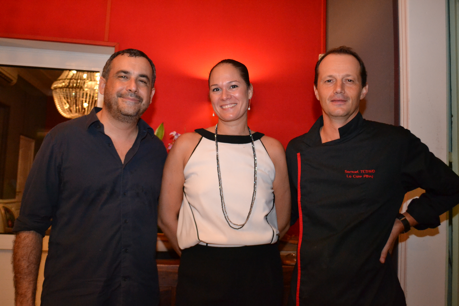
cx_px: 230
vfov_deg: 40.0
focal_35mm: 33
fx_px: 421
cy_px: 153
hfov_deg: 57.2
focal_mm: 22
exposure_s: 1/60
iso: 2800
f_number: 4
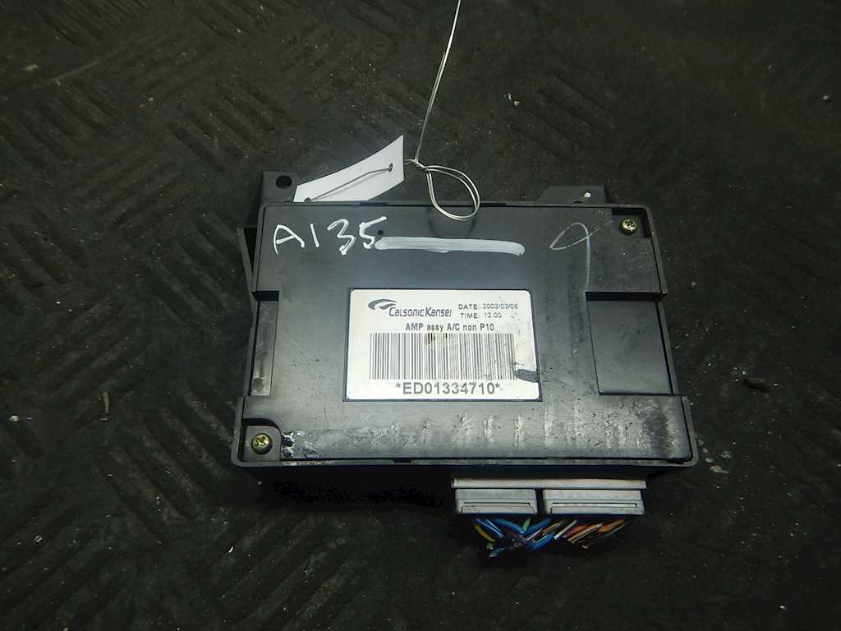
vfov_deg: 56.8
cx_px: 420
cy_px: 316
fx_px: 583
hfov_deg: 71.6
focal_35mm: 24
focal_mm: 4.3
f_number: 2.8
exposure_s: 1/30
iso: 140
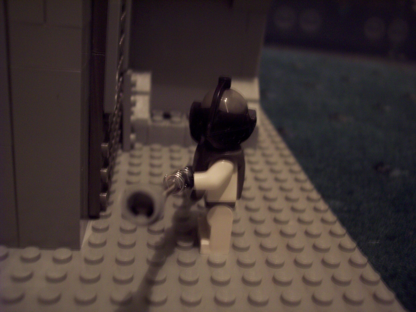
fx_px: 469
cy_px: 156
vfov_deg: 36.8
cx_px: 208
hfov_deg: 47.9
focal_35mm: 39
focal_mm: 8
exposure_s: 1/4
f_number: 3.4
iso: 200
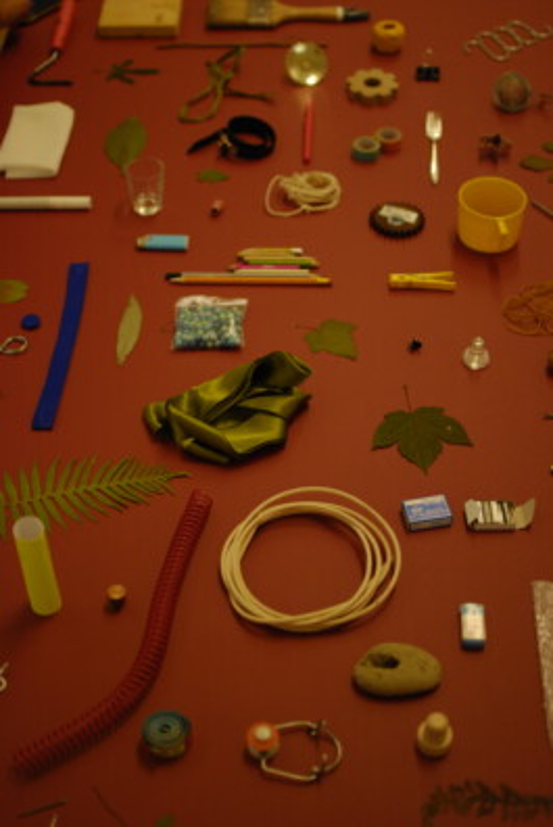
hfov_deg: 25.8
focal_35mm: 52
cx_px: 276
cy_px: 414
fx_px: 1206
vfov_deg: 37.8
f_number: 1.8
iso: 400
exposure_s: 1/400
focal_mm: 35
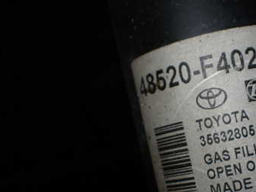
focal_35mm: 53
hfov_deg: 34.9
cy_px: 142
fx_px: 392
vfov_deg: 27.2
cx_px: 209
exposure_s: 1/125
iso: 125
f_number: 2.3
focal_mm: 5.4
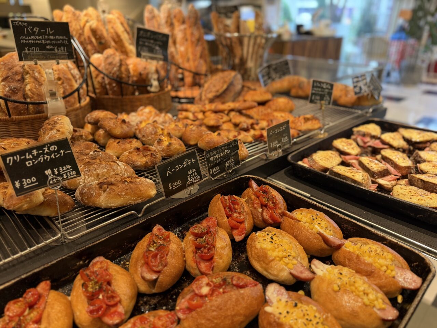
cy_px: 164
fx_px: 303
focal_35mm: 24
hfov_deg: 71.6
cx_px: 218
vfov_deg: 56.8
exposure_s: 1/60
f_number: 1.78
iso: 200
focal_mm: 6.76
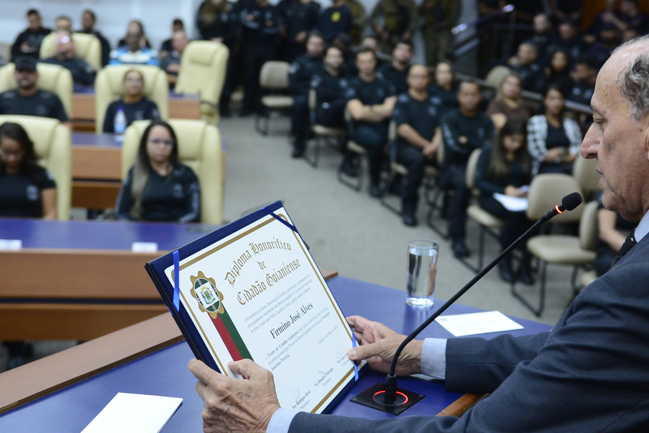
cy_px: 210
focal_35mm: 58
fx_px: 1046
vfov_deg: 23.4
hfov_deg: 34.4
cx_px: 374
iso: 2000
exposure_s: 1/125
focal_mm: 38
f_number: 4.5
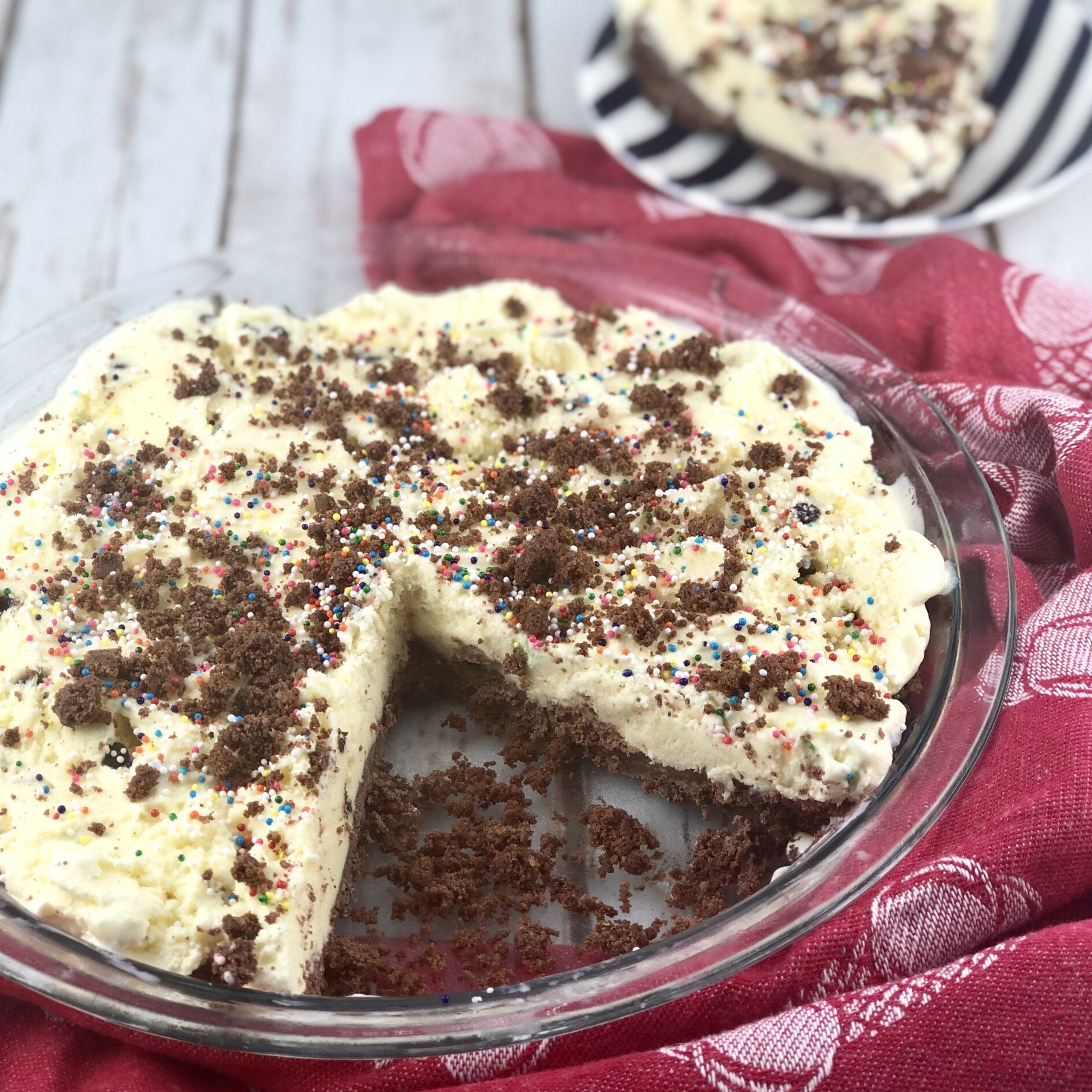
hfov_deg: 25.4
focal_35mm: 68
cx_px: 549
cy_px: 562
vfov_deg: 25.4
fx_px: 2427
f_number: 2.8
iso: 25
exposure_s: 1/120
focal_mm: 6.6
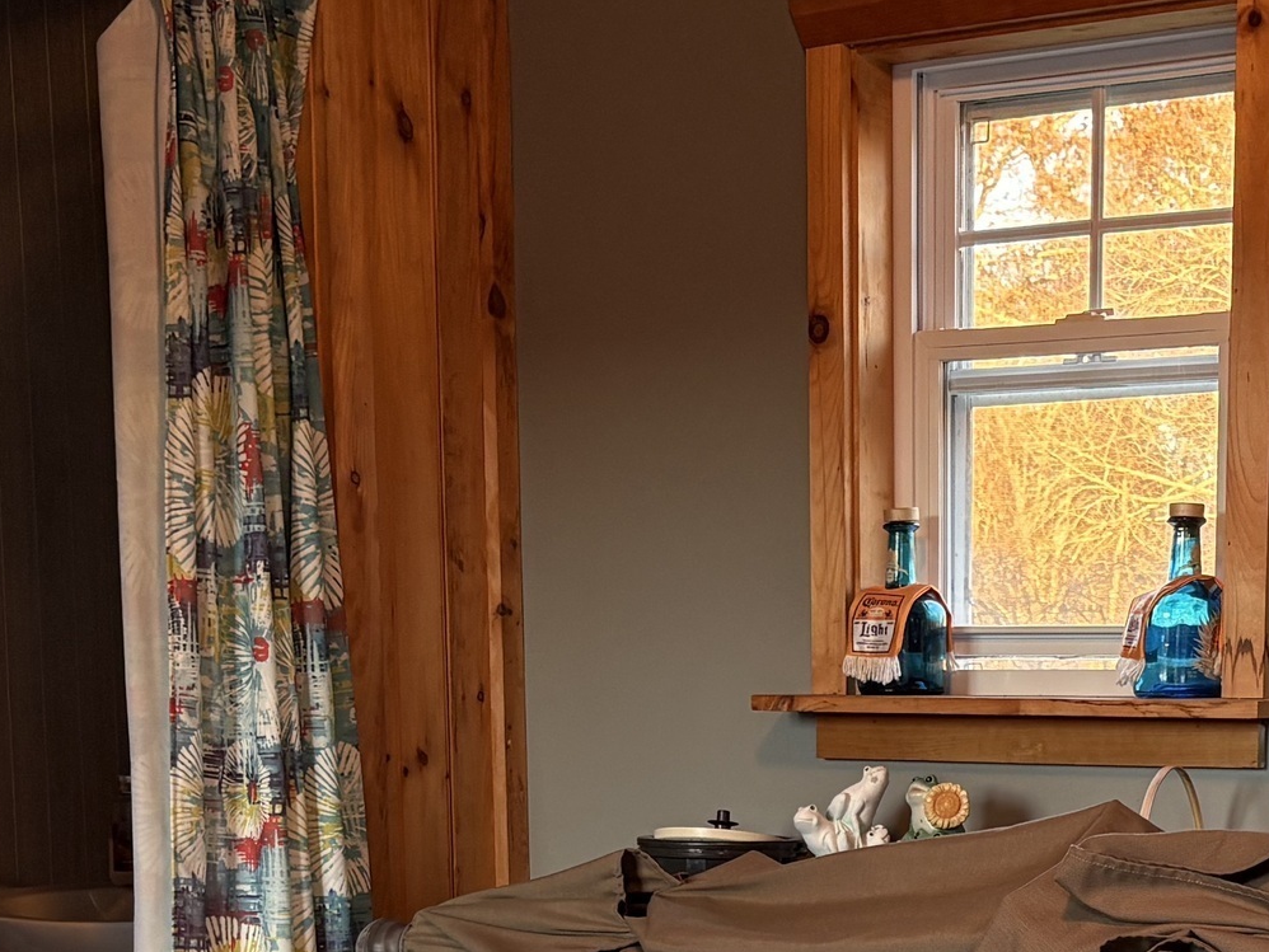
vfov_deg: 17.5
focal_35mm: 80
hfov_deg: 24.1
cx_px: 978
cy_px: 1158
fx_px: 2933
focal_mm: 5.96
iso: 100
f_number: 1.6
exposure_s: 1/60
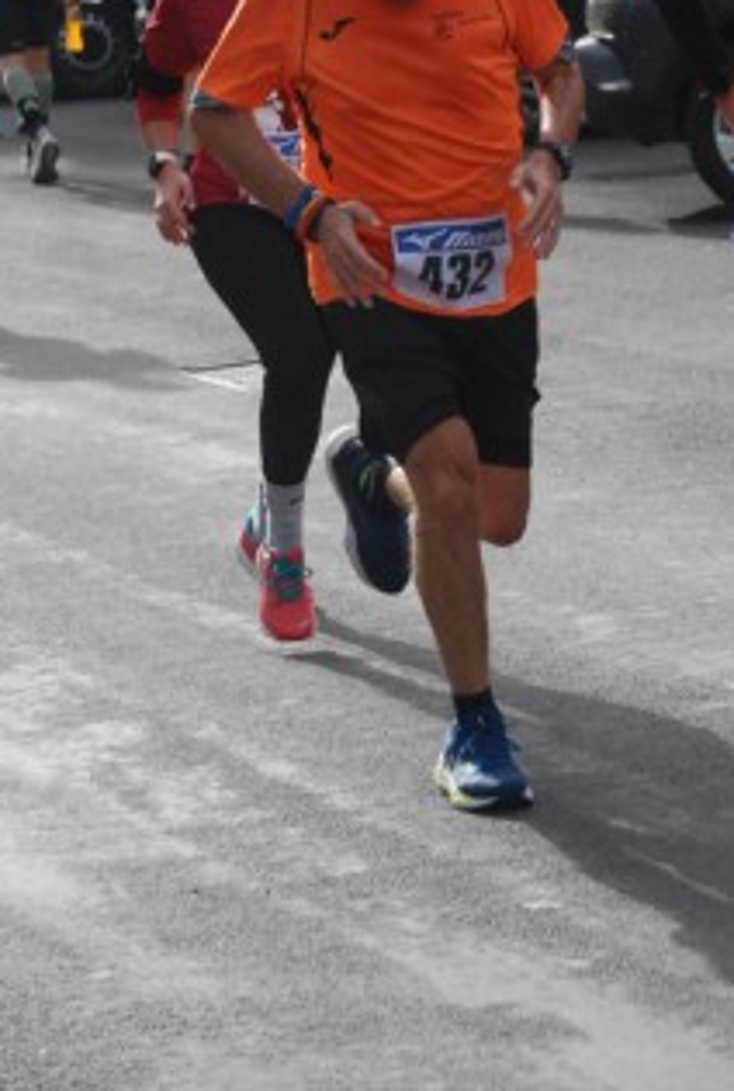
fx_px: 5378
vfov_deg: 11.6
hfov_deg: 7.8
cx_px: 673
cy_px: 274
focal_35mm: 177
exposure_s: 1/1250
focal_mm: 62
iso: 1000
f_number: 5.3
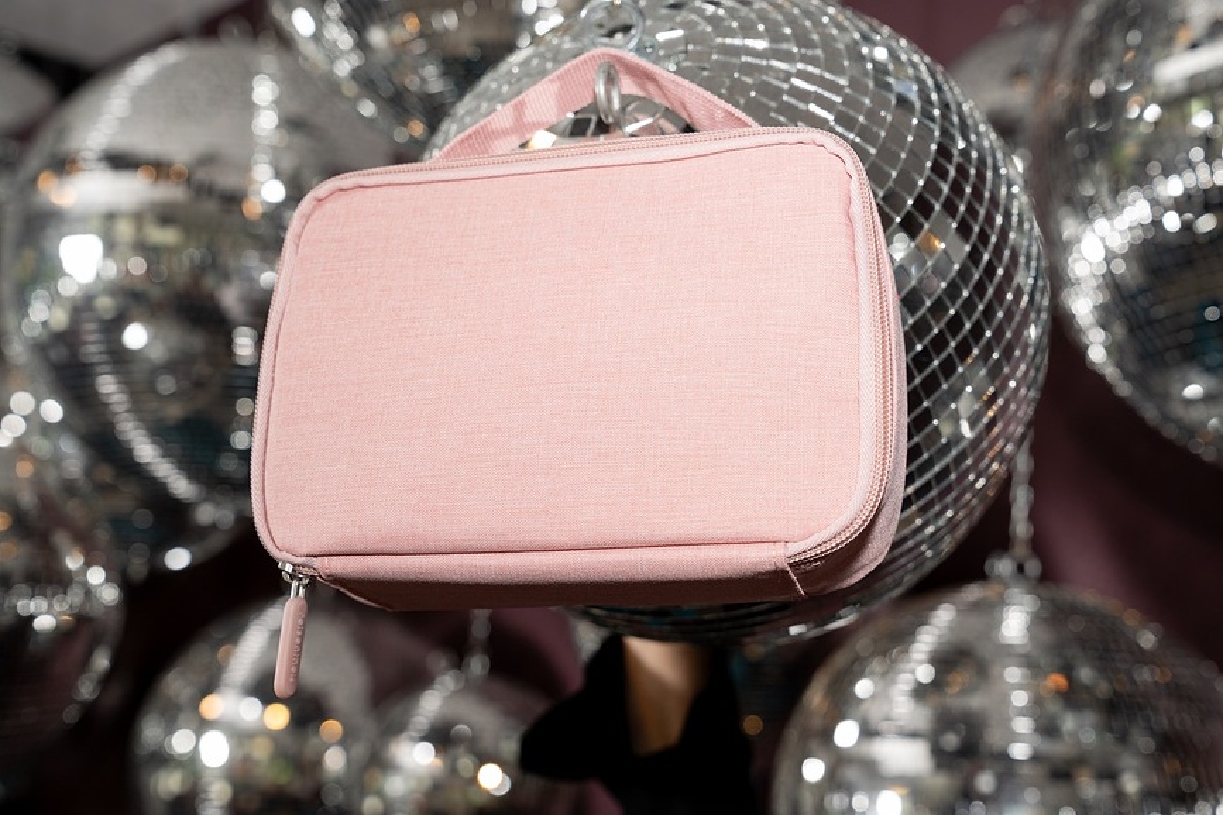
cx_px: 612
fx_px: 1698
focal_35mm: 50
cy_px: 408
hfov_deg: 39.6
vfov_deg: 27.0
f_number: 5.6
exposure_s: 1/250
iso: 400
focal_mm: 50
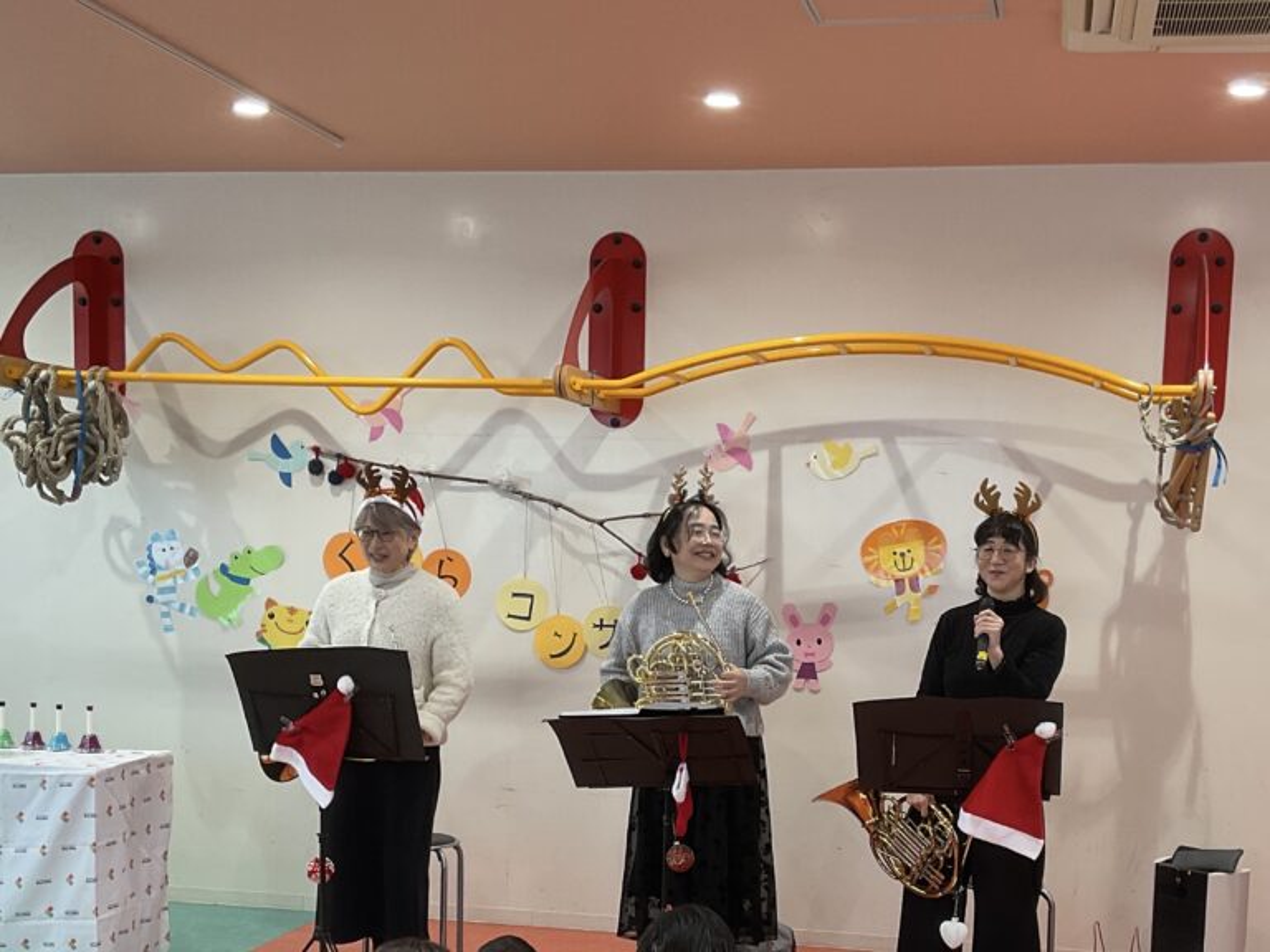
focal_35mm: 29
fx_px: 1064
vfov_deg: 48.2
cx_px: 635
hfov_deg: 61.7
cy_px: 476
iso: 50
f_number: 1.8
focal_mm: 3
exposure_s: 1/60
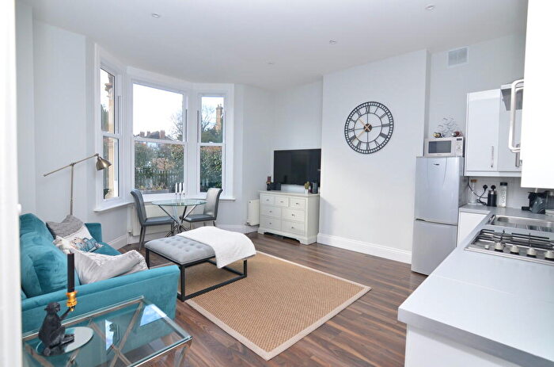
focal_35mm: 16
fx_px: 253
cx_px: 277
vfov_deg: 71.8
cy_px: 184
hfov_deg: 95.1
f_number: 5.6
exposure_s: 1/125
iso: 320
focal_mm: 11
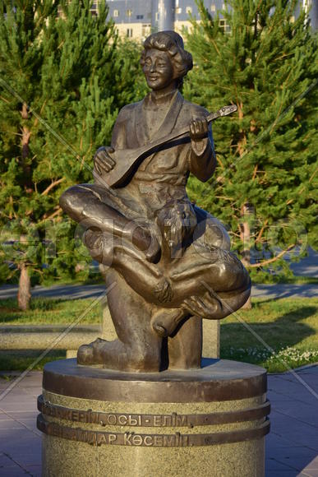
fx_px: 1490
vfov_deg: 18.2
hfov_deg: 12.2
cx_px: 159
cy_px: 238
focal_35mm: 112
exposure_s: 1/200
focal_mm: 75
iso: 100
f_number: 5.3
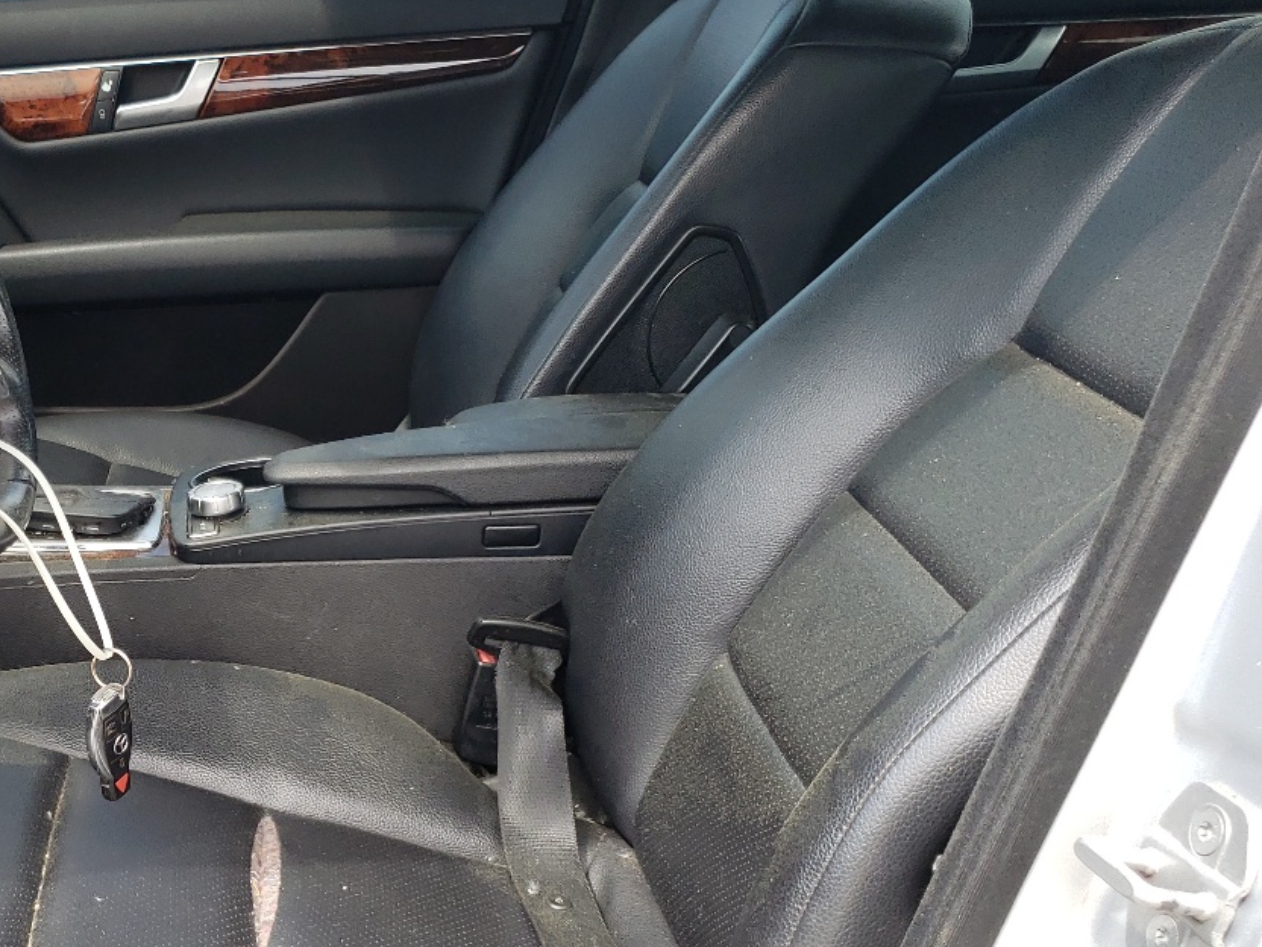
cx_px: 147
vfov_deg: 28.9
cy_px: 645
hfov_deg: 36.1
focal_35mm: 50
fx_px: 1823
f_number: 1.5
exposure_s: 1/357
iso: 50
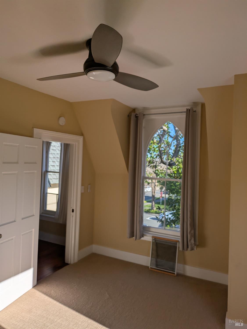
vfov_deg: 69.4
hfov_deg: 54.9
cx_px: 124
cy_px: 164
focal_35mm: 25
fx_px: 238
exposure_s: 1/1420
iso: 47
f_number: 1.89
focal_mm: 5.43
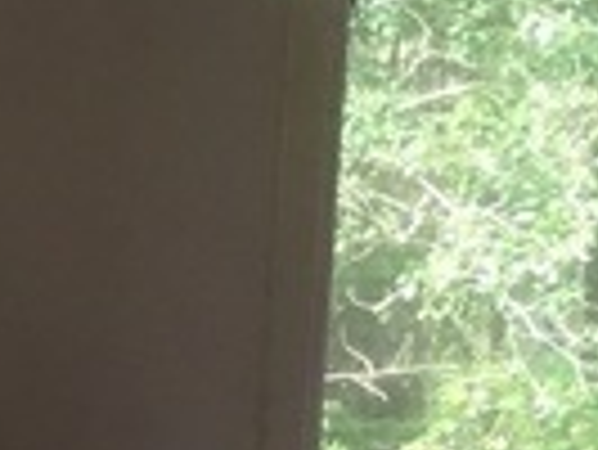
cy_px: 801
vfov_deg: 6.5
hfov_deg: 8.2
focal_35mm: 223
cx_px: -791
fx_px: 3856
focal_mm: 4.15
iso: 40
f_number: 2.2
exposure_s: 1/33
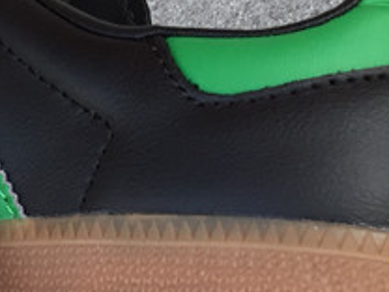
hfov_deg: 14.2
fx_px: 1506
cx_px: -88
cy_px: 100
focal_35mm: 134
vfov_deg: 11.1
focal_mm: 3.3
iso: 25
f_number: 2.4
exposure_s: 1/152
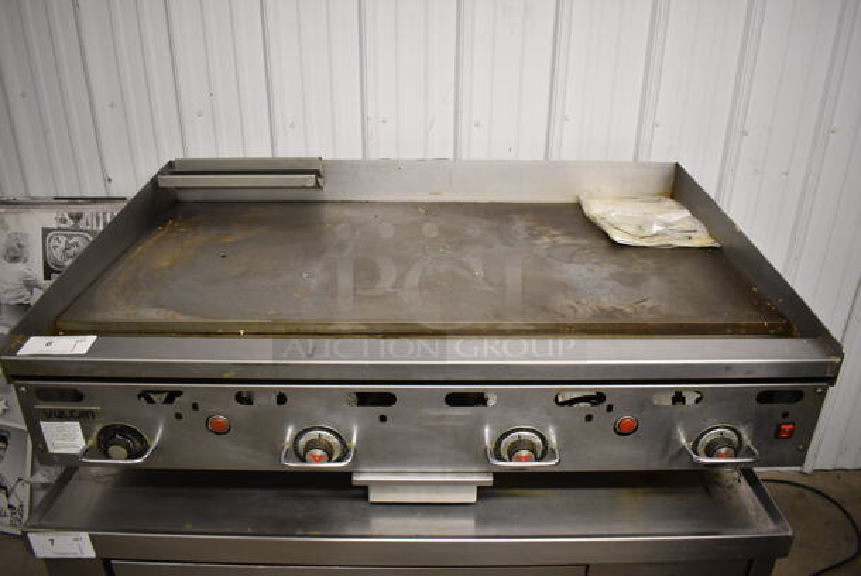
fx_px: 646
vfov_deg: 48.0
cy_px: 288
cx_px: 430
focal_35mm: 27
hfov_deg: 67.3
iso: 1000
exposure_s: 1/125
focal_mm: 18
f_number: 3.5
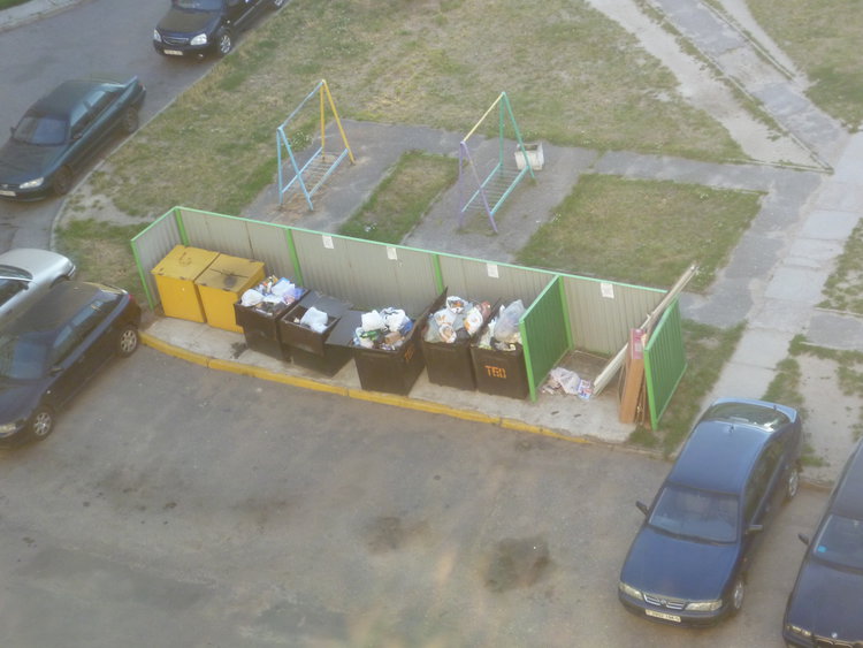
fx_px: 2045
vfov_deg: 18.0
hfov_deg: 23.8
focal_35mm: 82
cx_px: 432
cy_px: 324
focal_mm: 14.7
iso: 250
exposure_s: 1/60
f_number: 4.9
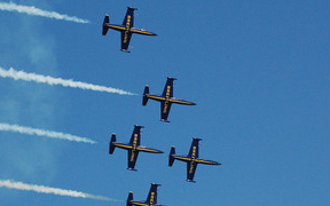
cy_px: 144
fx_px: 1754
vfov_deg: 6.7
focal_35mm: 195
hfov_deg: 10.7
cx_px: 132
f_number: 10
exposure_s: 1/1600
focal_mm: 80
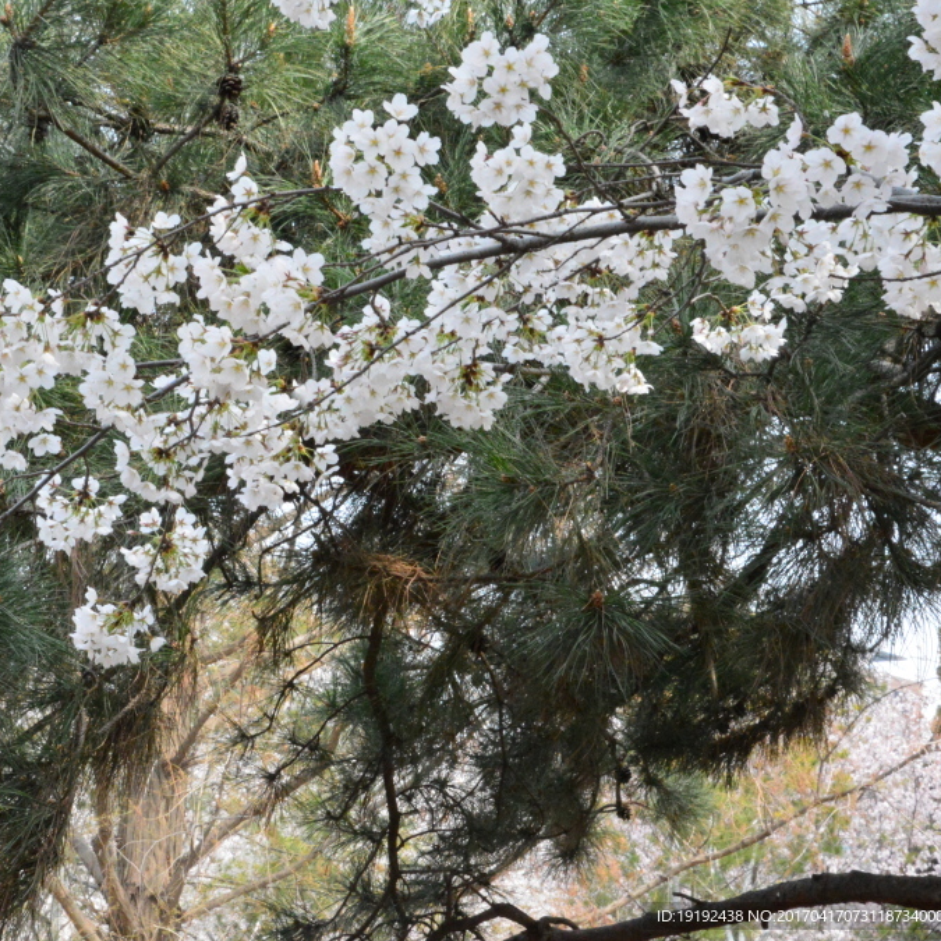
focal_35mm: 85
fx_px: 2614
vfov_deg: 20.4
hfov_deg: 20.3
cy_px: 469
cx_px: 259
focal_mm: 44
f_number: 25
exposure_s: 1/250
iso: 4000
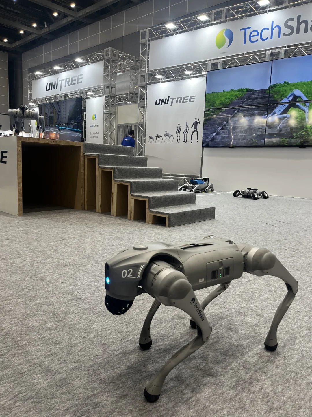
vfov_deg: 67.3
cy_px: 208
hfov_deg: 53.1
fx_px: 312
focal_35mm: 26
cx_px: 156
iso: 50
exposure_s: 1/100
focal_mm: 5.1
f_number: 1.6
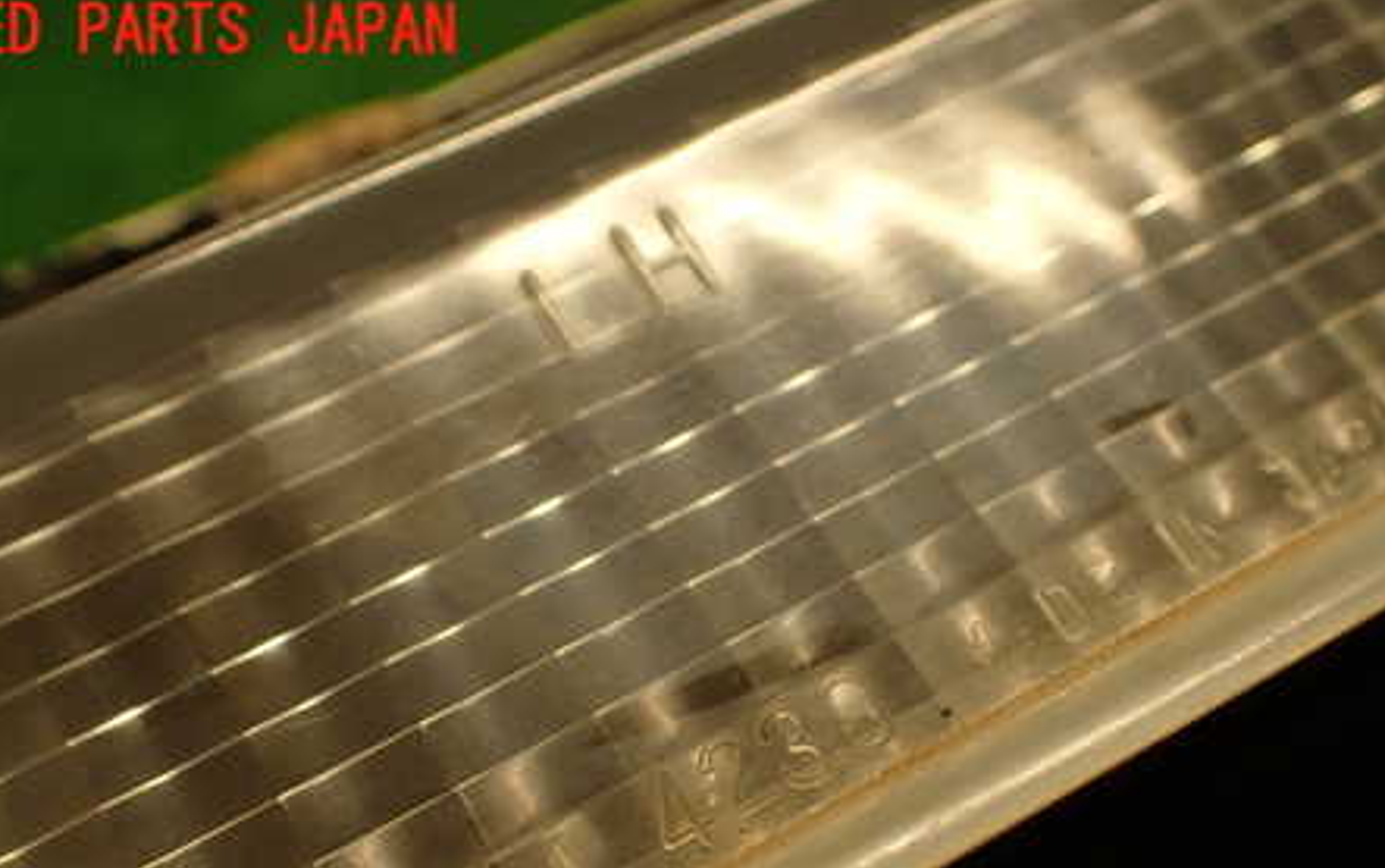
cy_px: 699
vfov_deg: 27.5
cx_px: 827
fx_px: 1738
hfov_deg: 43.3
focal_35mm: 46
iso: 200
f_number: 2.4
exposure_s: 1/40
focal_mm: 5.79
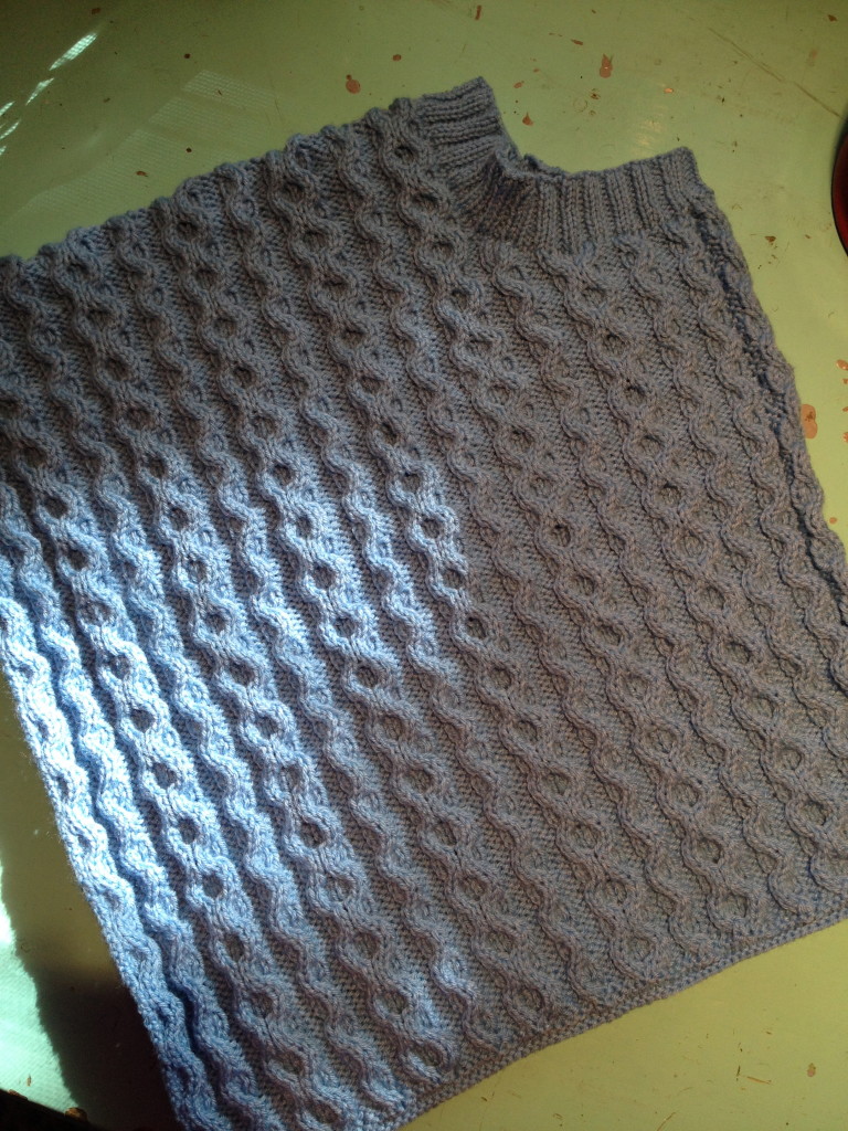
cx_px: 424
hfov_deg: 40.7
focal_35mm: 35
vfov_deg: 52.6
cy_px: 566
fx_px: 1143
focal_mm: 4.28
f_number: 2.4
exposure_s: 1/60
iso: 64
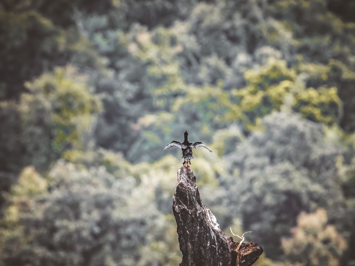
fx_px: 9754
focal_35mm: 951
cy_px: 139
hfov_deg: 2.1
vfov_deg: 1.6
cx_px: 185
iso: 1400
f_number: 7.1
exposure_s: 1/320
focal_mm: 500
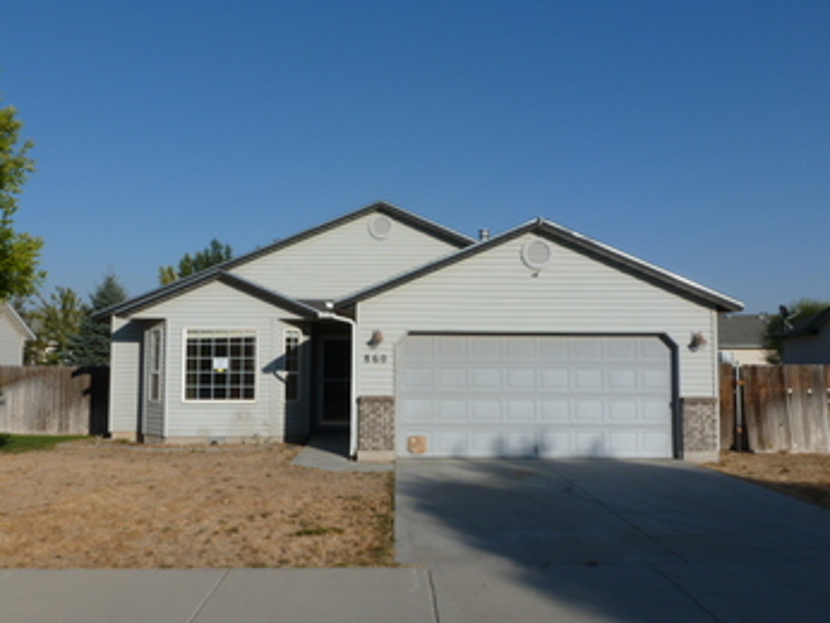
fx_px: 720
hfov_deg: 59.9
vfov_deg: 46.8
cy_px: 312
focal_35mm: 30
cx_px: 415
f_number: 5.6
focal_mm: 5.4
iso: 100
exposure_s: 1/640
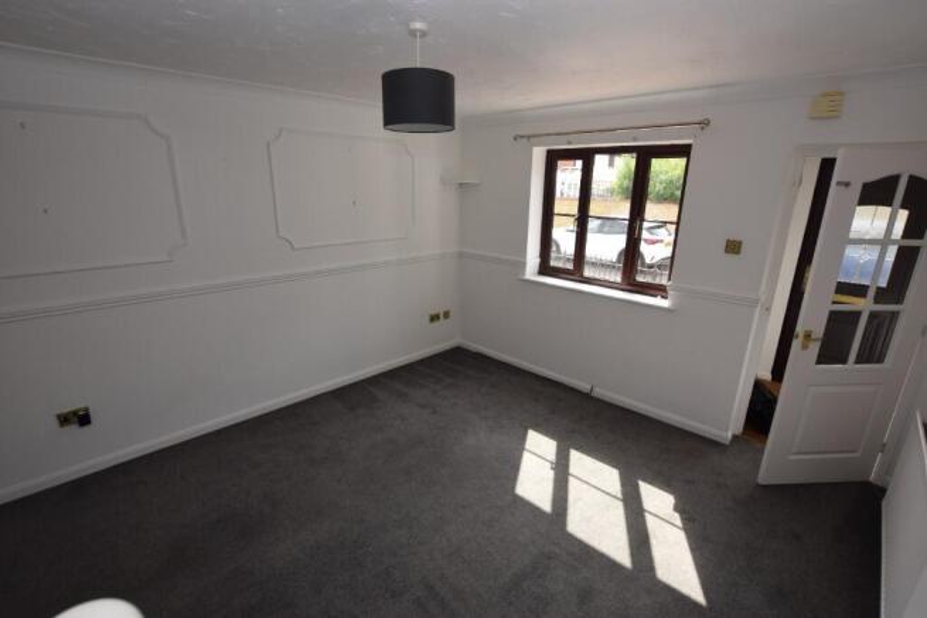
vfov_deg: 77.4
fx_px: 386
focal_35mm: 15
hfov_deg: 100.4
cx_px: 464
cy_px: 309
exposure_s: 1/125
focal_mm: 10
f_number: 5.6
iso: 220
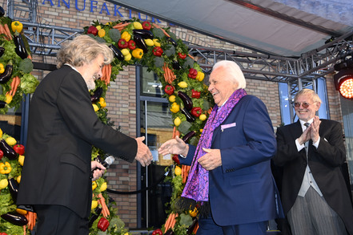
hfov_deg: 42.8
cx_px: 180
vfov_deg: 29.2
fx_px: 451
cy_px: 120
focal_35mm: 46
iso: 400
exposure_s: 1/250
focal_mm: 45
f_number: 6.3
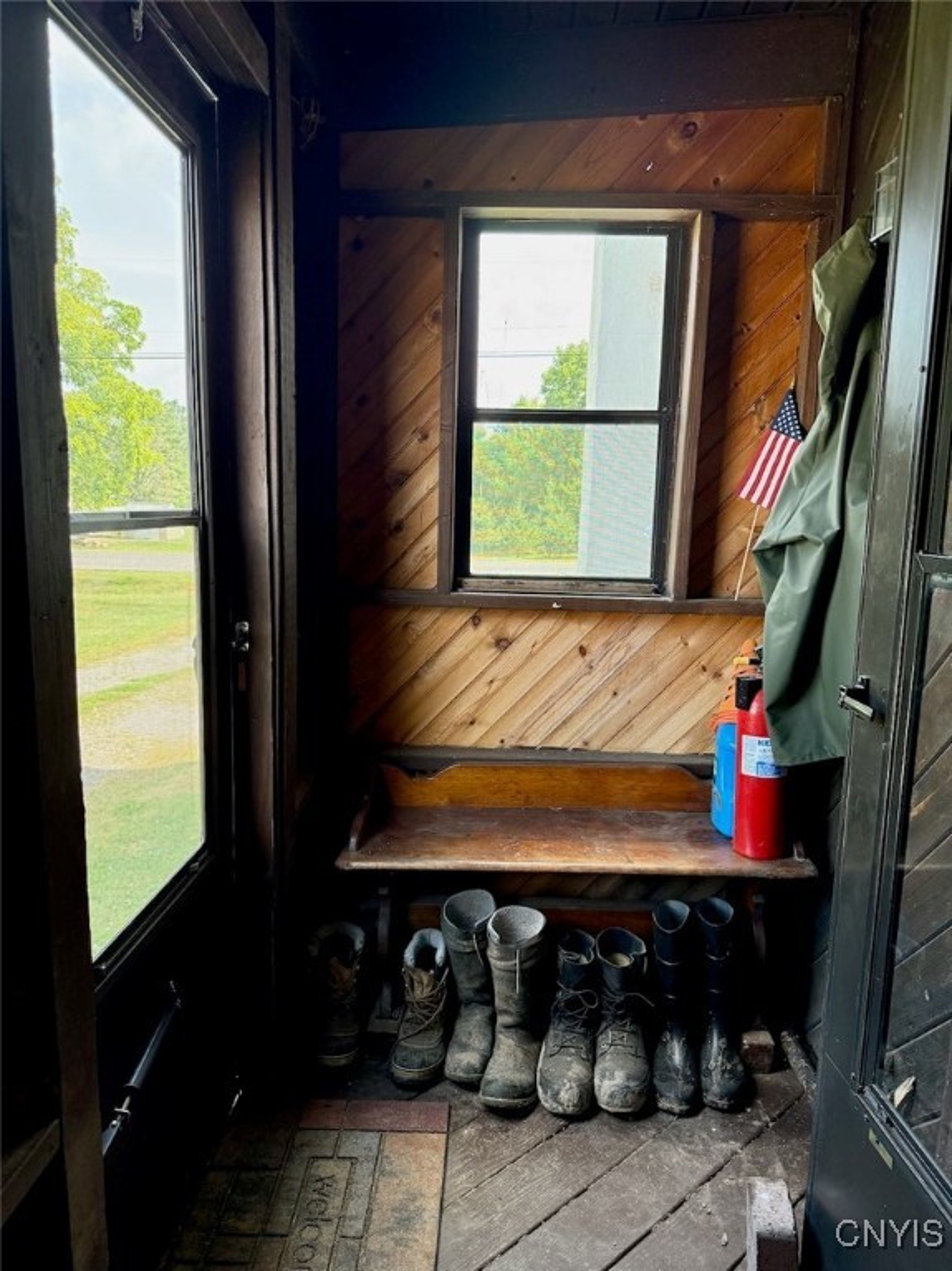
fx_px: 881
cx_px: 476
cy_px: 636
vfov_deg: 71.6
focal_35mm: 24
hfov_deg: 56.8
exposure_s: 1/136
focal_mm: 6.76
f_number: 1.78
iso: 200
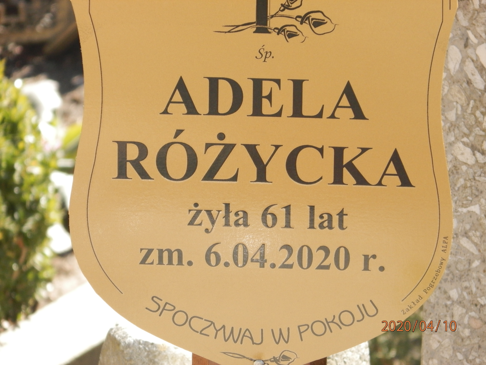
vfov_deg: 5.3
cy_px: 182
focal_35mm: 281
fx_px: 3945
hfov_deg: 7.0
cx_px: 243
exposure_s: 1/125
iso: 200
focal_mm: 50.2
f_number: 5.6
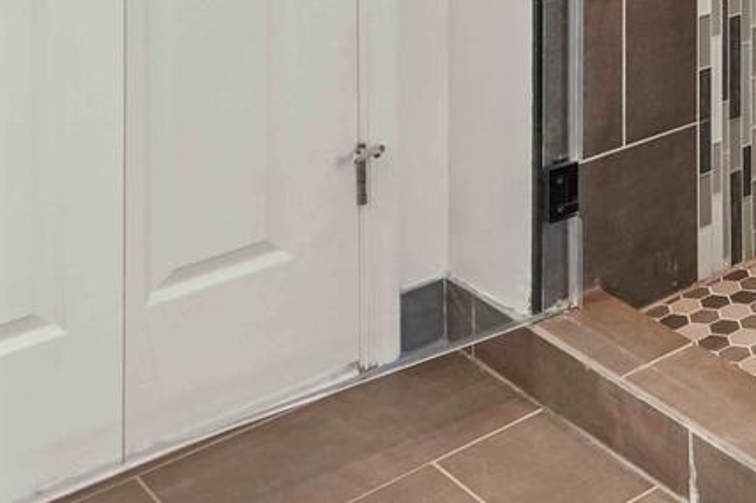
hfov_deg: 27.3
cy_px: -330
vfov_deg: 18.0
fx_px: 1343
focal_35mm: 64
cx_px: 931
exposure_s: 1/30
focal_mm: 19
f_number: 4
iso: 800
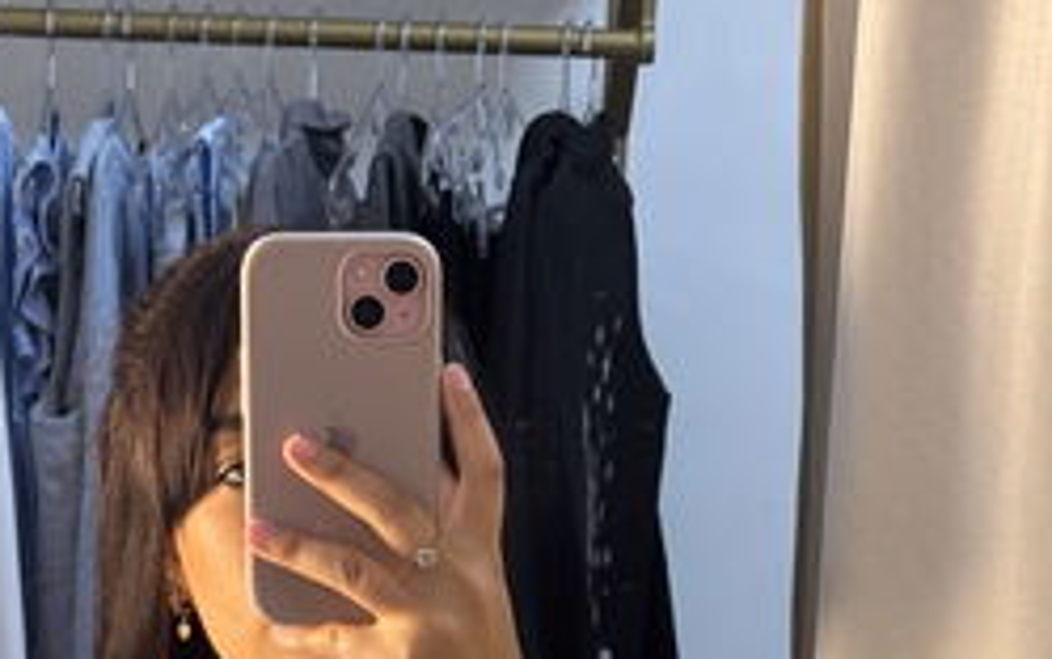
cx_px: 384
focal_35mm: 118
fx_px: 3385
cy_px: 1079
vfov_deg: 10.6
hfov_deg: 17.6
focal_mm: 5.96
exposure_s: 1/50
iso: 50
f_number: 1.6
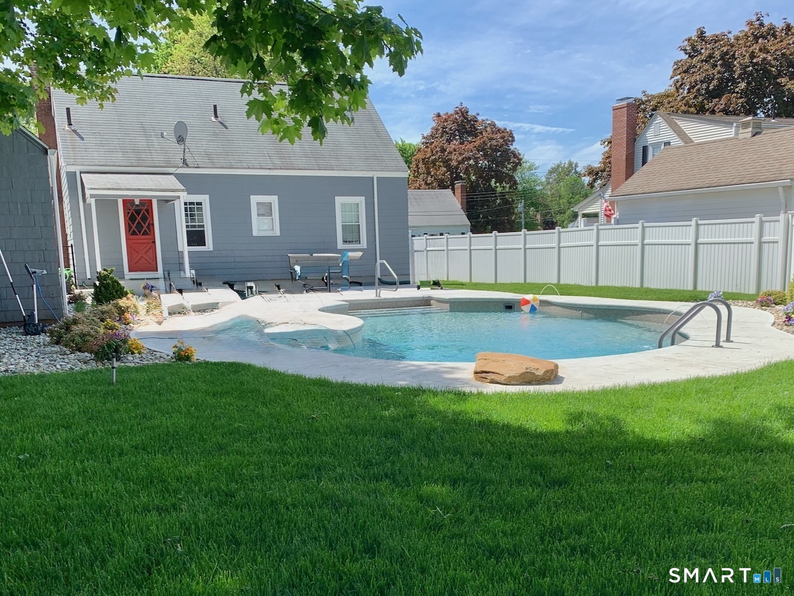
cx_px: 397
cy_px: 298
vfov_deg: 53.1
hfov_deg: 67.3
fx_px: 597
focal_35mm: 26
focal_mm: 4.25
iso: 25
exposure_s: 1/1176
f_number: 1.8
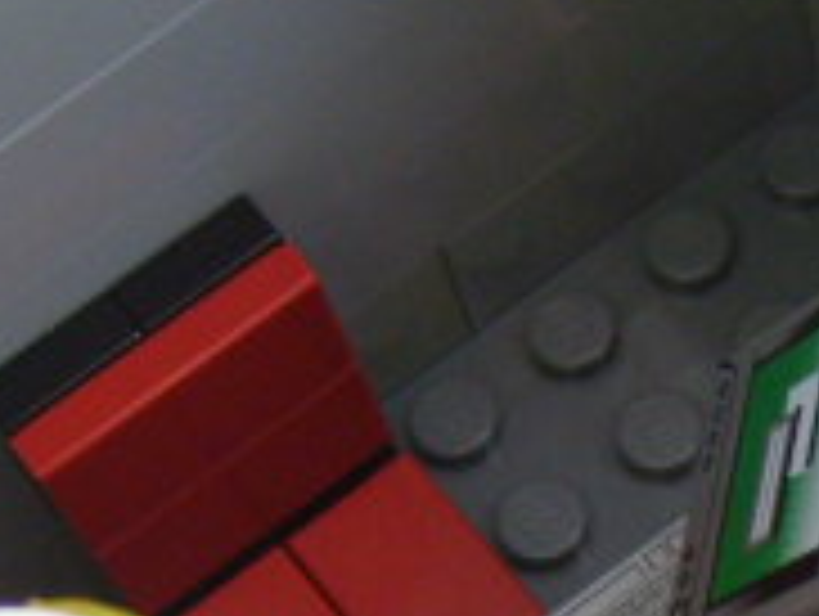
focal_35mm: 123
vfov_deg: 11.9
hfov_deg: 15.5
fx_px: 2914
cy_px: 652
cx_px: 918
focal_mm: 5.8
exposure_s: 1/10
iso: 139
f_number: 2.8
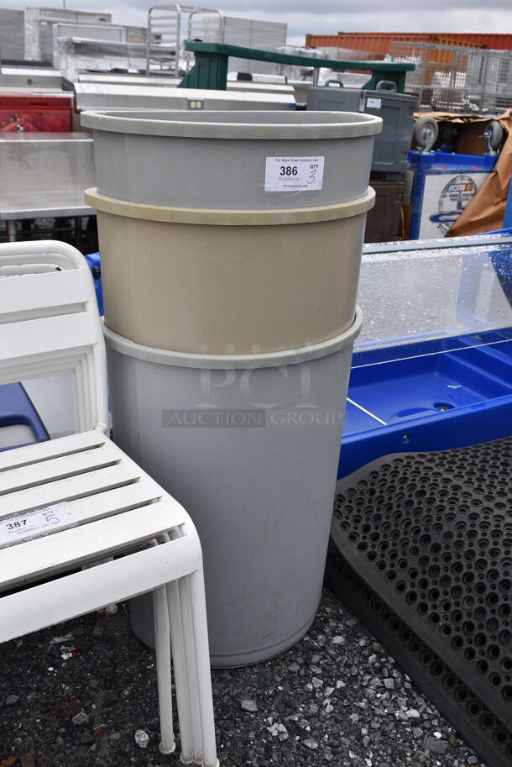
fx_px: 703
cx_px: 256
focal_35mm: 33
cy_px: 384
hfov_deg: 40.0
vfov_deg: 57.2
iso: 200
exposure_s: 1/400
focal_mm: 22
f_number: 8
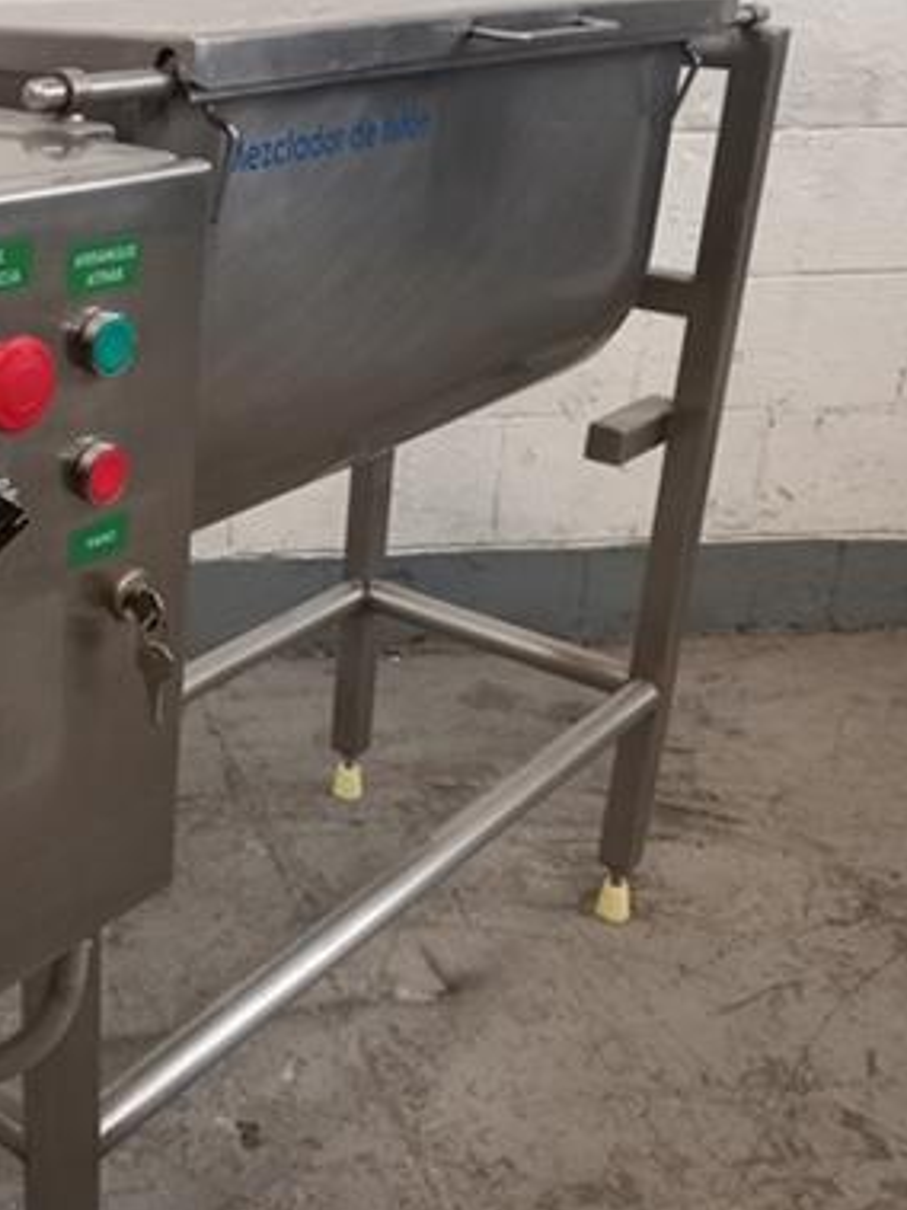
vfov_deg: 42.9
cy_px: 573
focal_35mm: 44
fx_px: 1538
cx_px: 125
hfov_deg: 31.6
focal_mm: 4.6
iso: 400
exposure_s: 1/24
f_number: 2
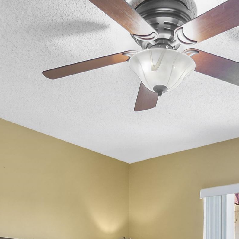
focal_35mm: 48
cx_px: 118
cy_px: 274
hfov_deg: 35.4
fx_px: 375
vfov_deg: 30.8
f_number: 4
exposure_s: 1/8
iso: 400
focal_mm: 7
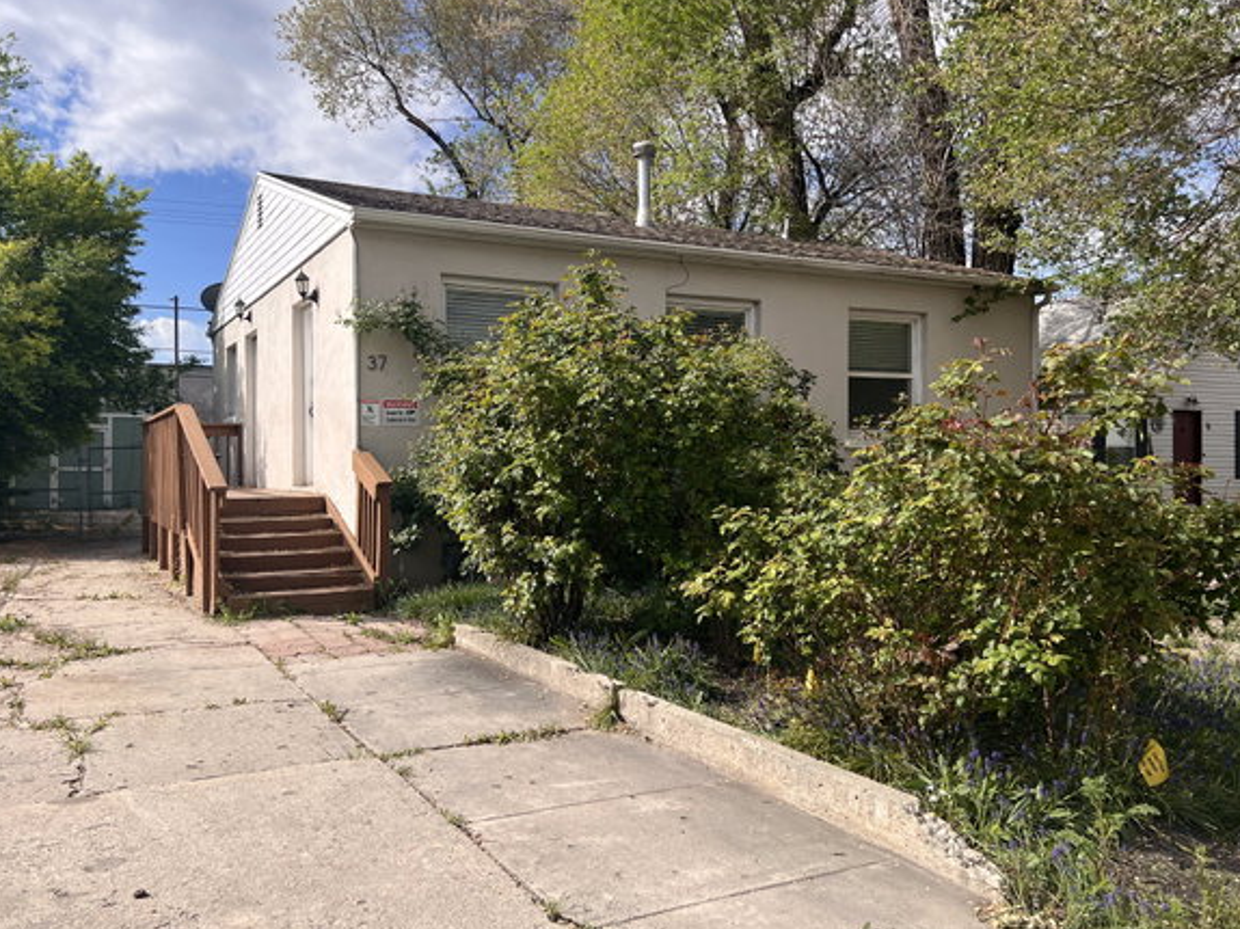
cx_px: 568
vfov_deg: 48.2
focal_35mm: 29
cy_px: 471
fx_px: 1038
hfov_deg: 61.6
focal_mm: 5.7
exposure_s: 1/4115
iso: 50
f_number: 1.5
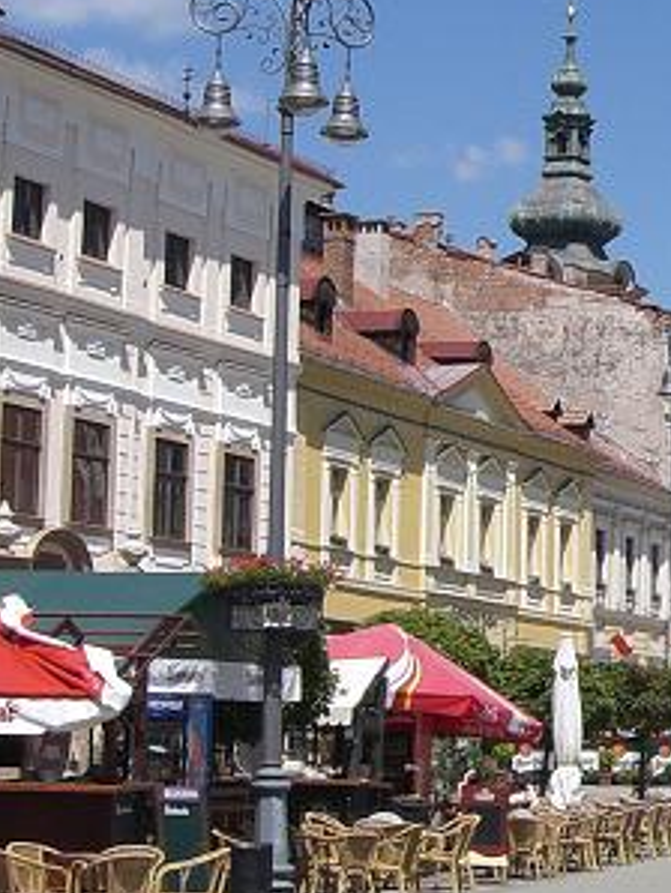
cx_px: 1045
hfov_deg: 13.6
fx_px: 2632
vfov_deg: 19.2
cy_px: 467
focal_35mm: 102
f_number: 4.4
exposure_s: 1/800
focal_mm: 6.3
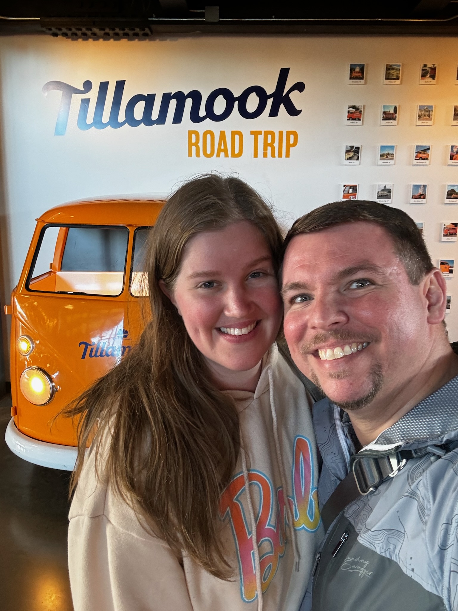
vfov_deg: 60.0
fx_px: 529
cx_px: 229
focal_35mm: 30
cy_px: 306
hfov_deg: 46.8
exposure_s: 1/40
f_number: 1.9
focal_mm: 2.69
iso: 200
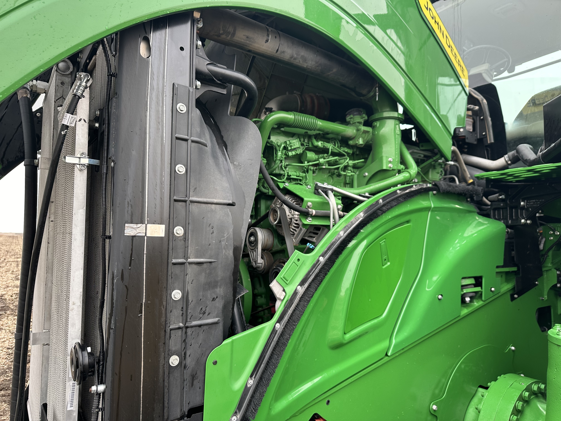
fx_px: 389
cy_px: 210
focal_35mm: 24
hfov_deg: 71.6
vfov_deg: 56.8
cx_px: 280
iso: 64
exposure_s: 1/159
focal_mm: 6.86
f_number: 1.78
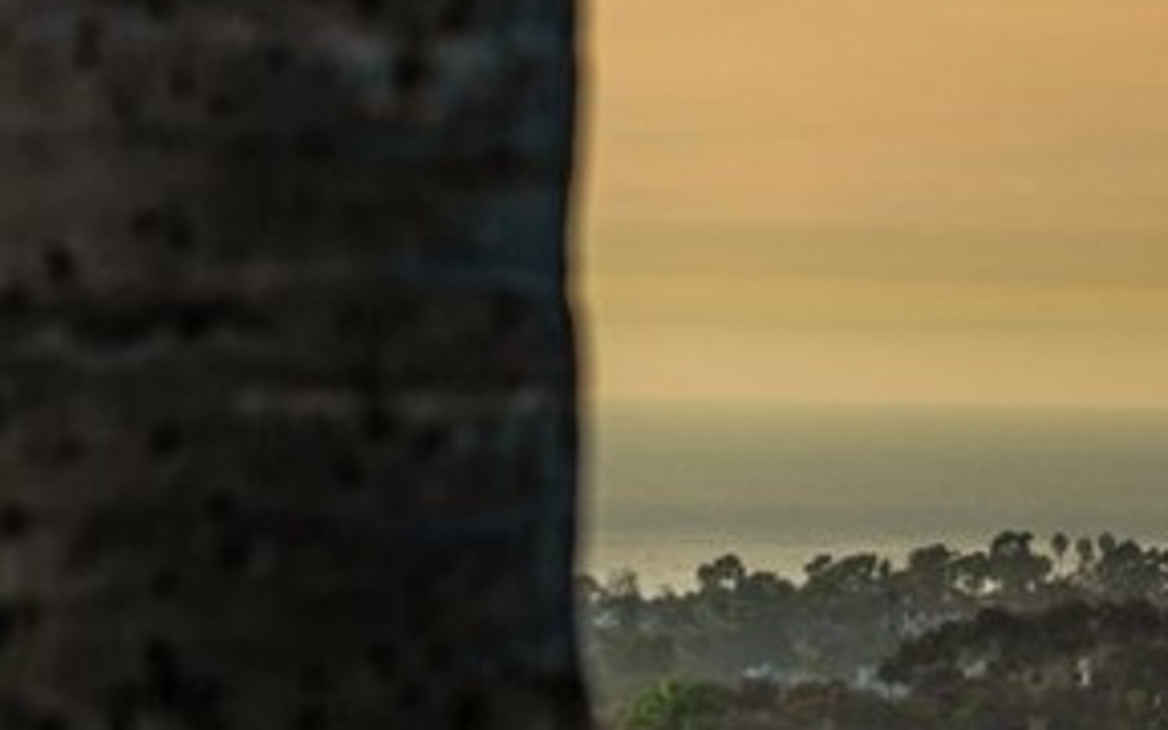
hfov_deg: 5.4
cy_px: 387
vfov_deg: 3.5
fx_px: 12096
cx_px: 2040
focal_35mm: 380
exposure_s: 1/500
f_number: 7.1
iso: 100
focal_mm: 105
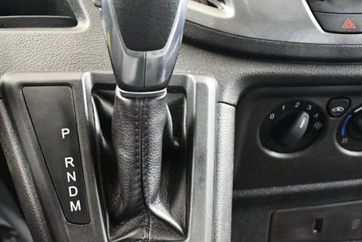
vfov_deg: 25.5
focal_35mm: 53
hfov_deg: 37.3
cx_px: 145
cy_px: 147
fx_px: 533
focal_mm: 18
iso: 10000
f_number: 3.5
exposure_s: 1/60
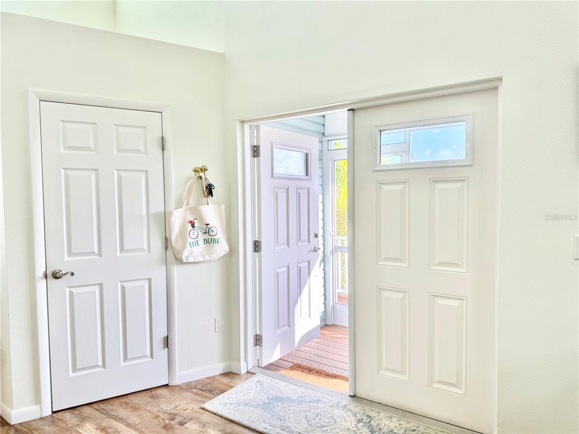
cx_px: 290
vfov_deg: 56.8
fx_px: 401
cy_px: 217
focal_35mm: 24
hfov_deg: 71.6
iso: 80
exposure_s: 1/170
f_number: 1.78
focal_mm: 6.76
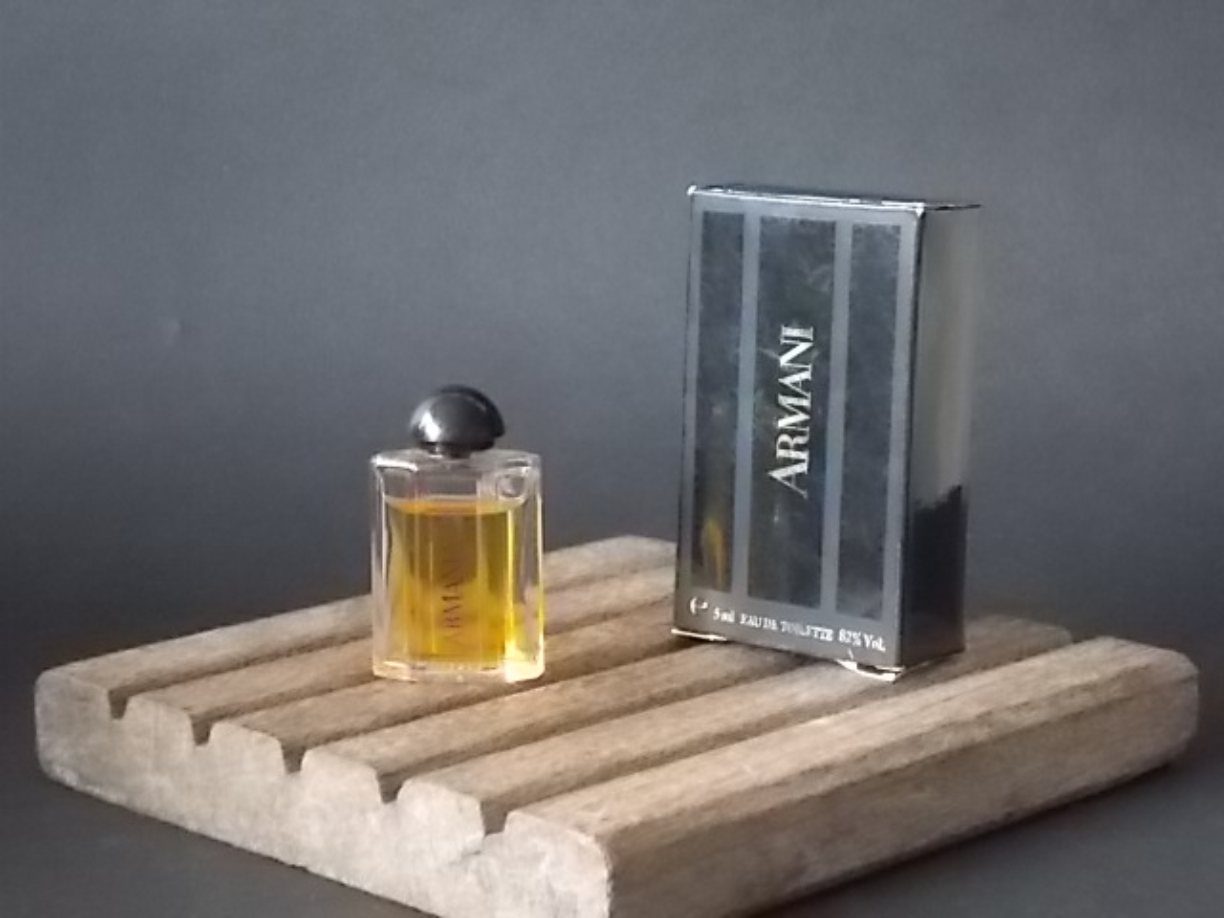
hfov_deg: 22.8
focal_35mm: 86
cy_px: 459
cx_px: 612
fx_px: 3041
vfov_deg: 17.2
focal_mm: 15.4
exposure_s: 1/25
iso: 800
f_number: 6.3
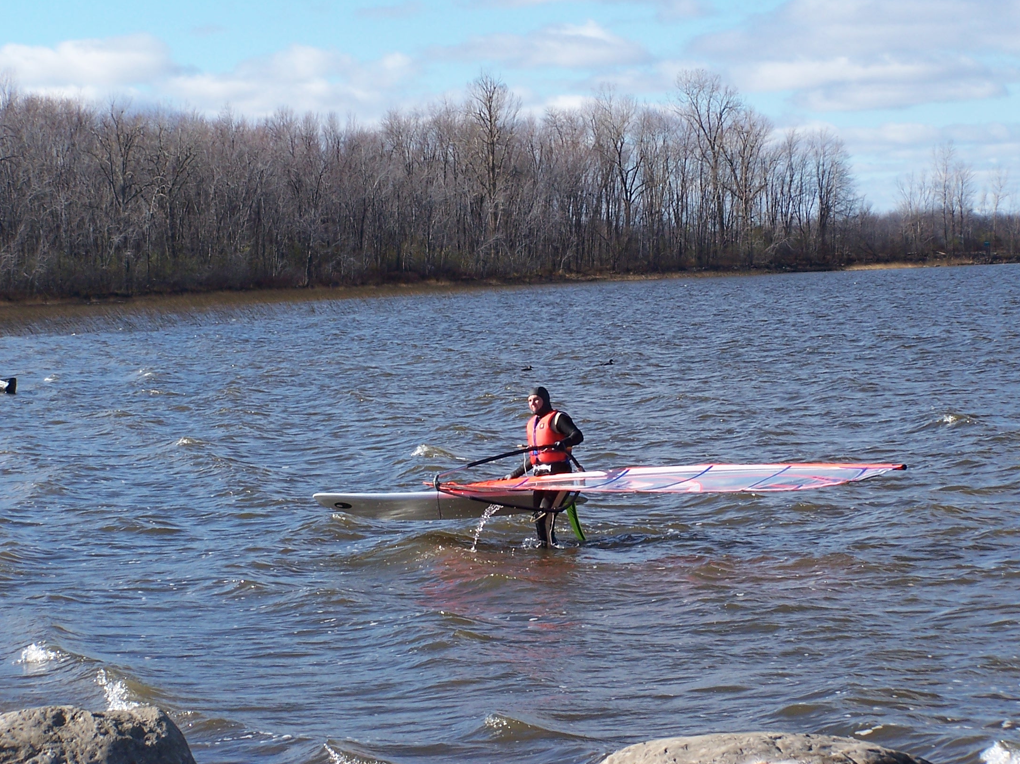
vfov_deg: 11.9
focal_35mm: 125
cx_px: 532
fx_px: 3683
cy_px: 395
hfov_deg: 15.8
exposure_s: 1/500
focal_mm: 19.4
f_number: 4.5
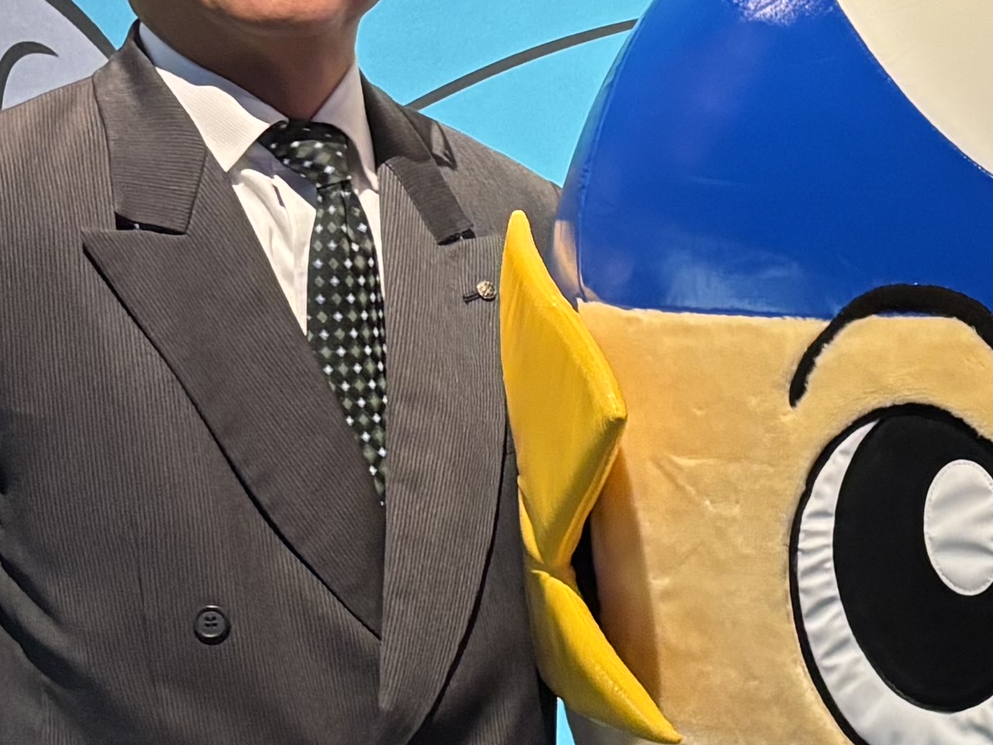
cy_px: 485
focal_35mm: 122
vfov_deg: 12.1
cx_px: 1314
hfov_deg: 15.3
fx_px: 3500
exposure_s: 1/60
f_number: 1.6
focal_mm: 5.96
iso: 500
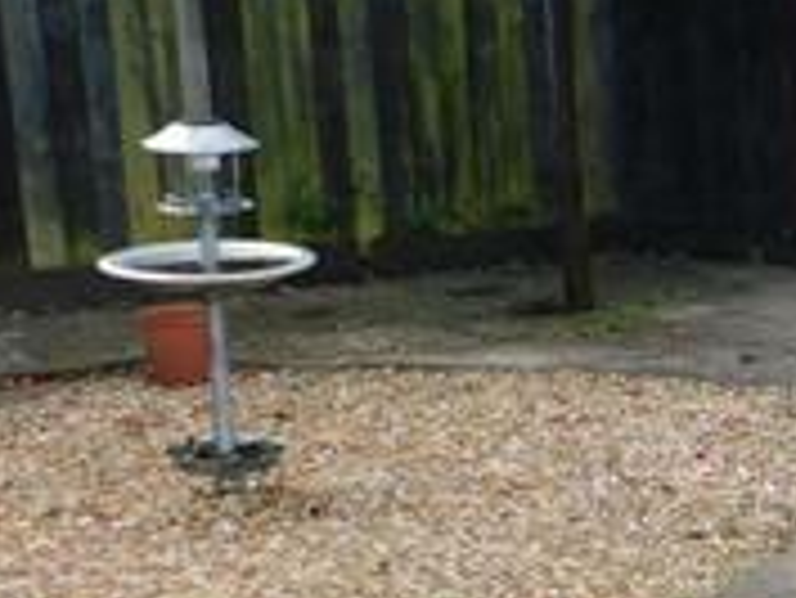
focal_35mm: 118
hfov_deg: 13.8
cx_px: 1664
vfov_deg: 12.5
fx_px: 2715
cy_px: 542
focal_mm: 4
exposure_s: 1/400
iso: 125
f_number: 3
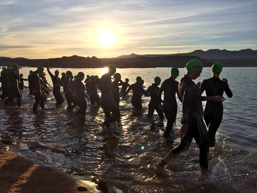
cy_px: 96
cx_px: 128
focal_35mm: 30
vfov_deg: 46.8
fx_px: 223
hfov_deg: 60.0
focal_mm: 4.12
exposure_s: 1/5128
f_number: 2.2
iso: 40
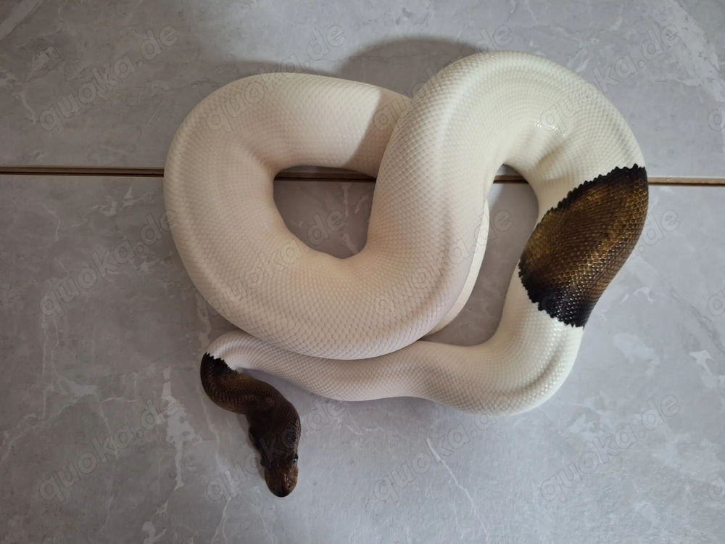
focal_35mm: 23
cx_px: 362
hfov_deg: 73.9
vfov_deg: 58.9
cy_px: 272
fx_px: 482
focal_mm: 5.54
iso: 320
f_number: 1.8
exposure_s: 1/33
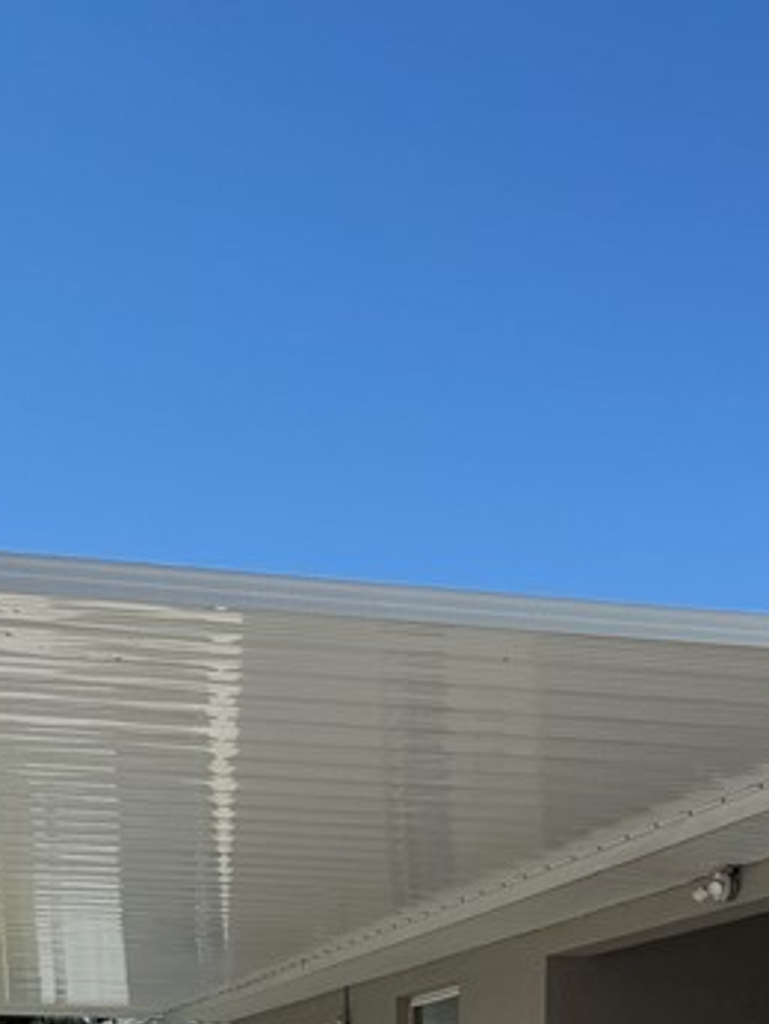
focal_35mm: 71
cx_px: 574
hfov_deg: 20.6
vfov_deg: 23.1
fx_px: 2100
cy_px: 1450
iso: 80
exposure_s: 1/5319
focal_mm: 6.76
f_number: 1.78
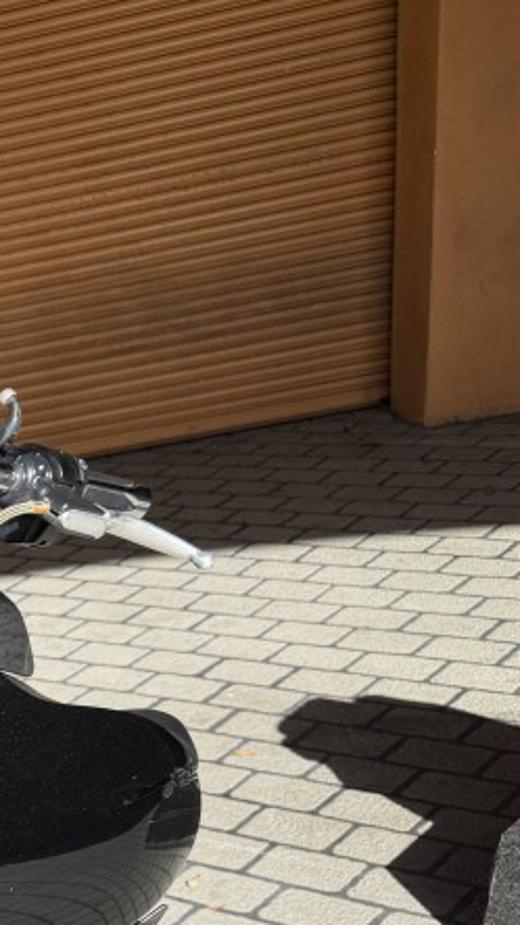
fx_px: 1545
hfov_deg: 15.8
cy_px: 831
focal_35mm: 63
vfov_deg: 31.8
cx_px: -467
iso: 80
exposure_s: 1/2169
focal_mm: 6.76
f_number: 1.78
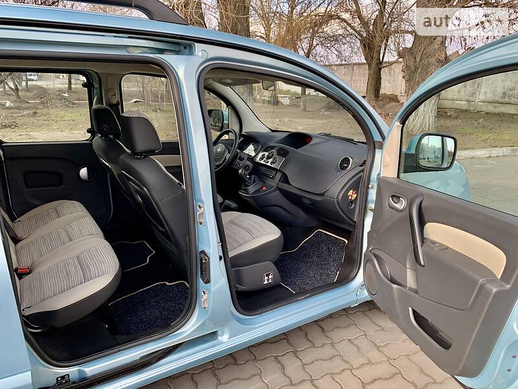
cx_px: 259
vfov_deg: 53.1
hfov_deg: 67.3
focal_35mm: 26
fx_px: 389
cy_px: 194
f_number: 1.8
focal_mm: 4.2
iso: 25
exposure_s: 1/132
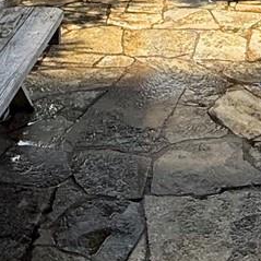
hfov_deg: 20.5
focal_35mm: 83
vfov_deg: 18.4
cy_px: -137
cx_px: 225
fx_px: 708
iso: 64
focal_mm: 2.22
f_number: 2.2
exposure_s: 1/554
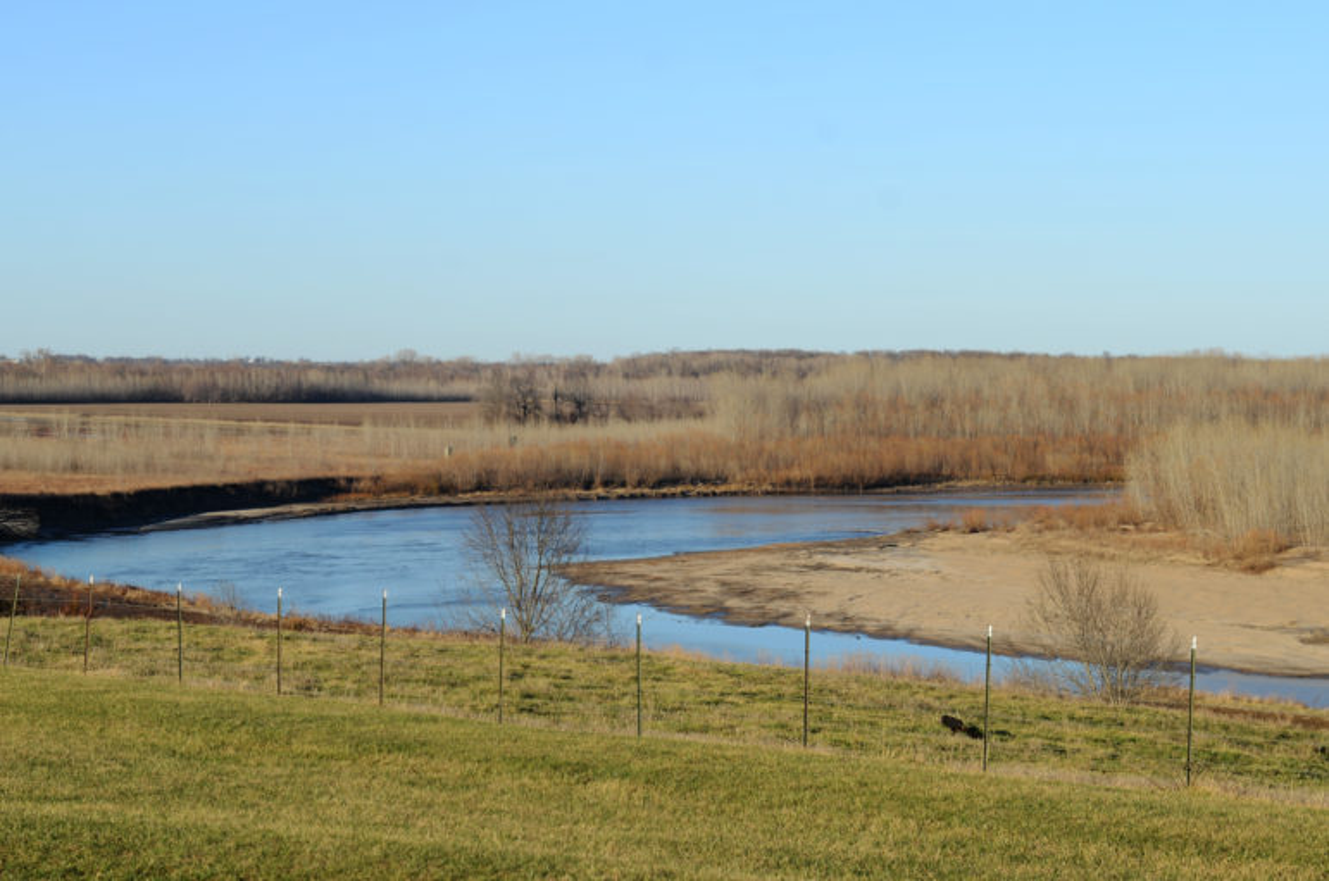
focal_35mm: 82
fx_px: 3040
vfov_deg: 16.5
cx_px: 664
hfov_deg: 24.7
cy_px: 440
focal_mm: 55
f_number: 5.6
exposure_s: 1/250
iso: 100
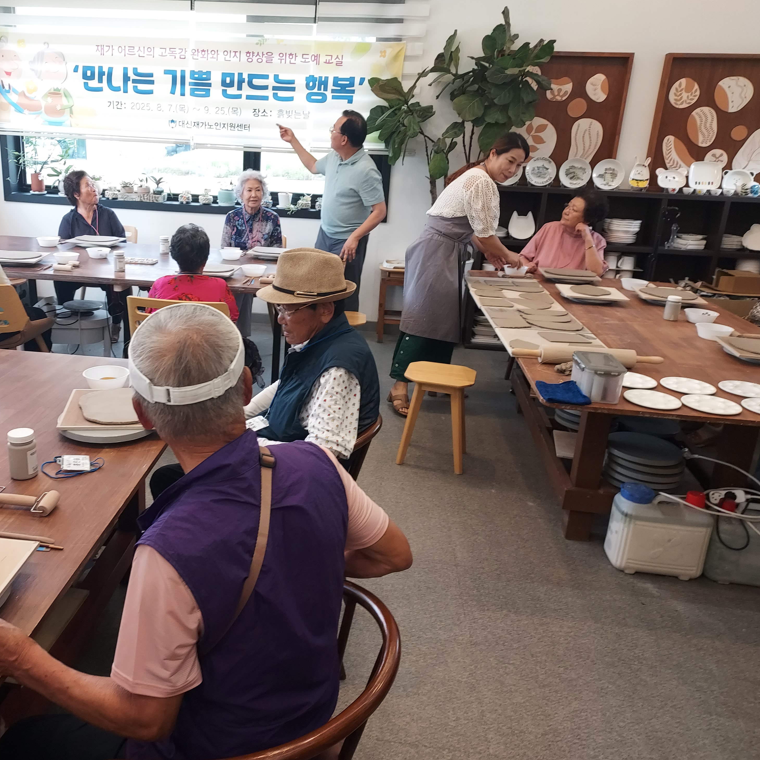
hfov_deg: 54.8
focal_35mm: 29
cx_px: 275
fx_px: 720
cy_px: 376
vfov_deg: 55.6
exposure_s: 1/60
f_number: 1.8
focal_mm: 4.6
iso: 125
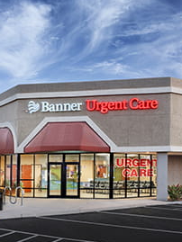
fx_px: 287
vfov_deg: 45.8
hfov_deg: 35.1
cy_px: 120
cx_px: 78
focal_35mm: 41
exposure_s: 1/1.25
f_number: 8
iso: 200
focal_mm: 16
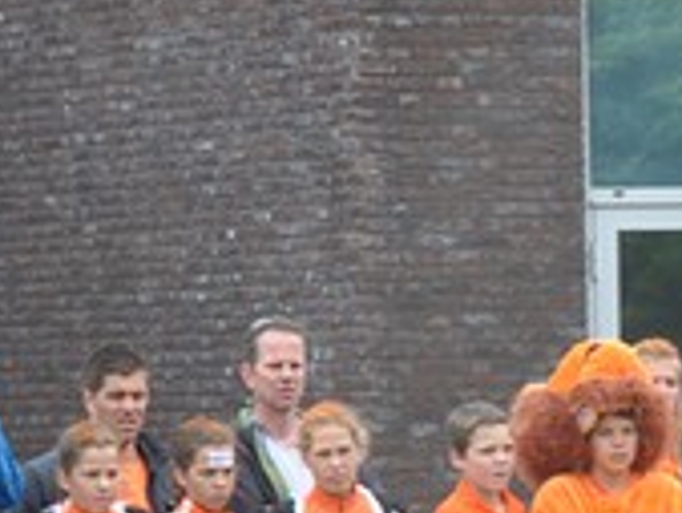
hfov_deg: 4.1
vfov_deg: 3.1
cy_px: 691
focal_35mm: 480
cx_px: 1646
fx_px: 9462
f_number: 8
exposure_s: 1/250
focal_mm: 55
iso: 400
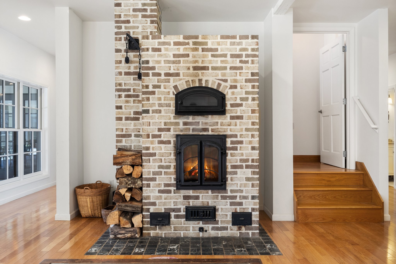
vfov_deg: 45.0
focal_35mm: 29
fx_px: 319
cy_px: 132
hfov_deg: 63.7
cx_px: 198
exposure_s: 1/6
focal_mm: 19.5
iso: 800
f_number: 8
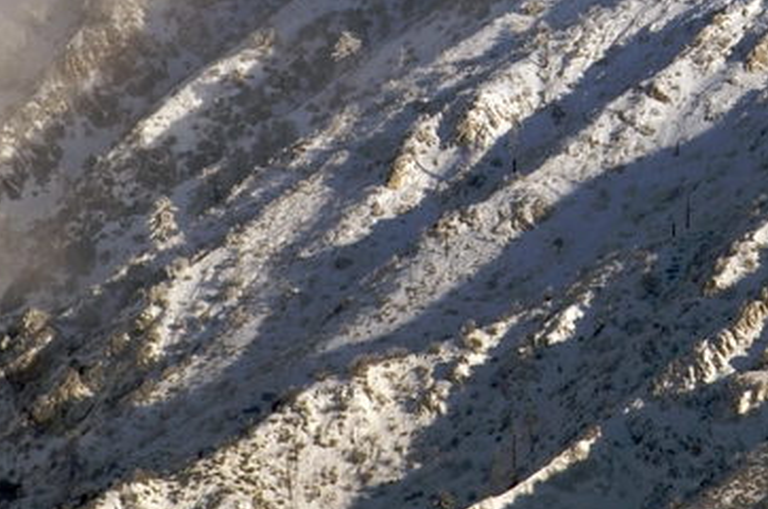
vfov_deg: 0.9
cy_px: -196
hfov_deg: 1.4
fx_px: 31773
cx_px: 764
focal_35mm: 1492
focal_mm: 300
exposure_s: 1/250
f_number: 10
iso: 200
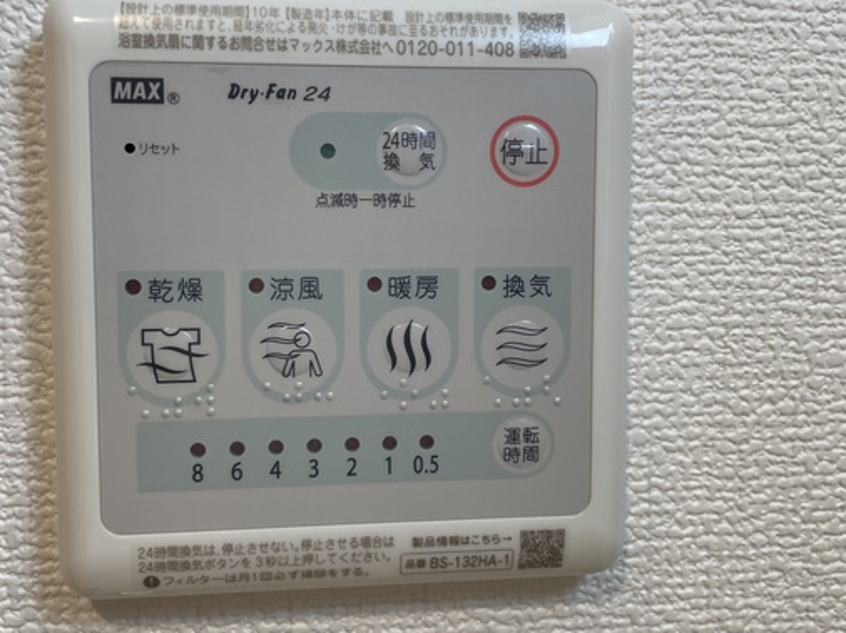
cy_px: 281
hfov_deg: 51.3
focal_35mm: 36
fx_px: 879
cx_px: 396
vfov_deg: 39.6
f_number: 1.6
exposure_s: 1/120
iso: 80
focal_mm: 4.2
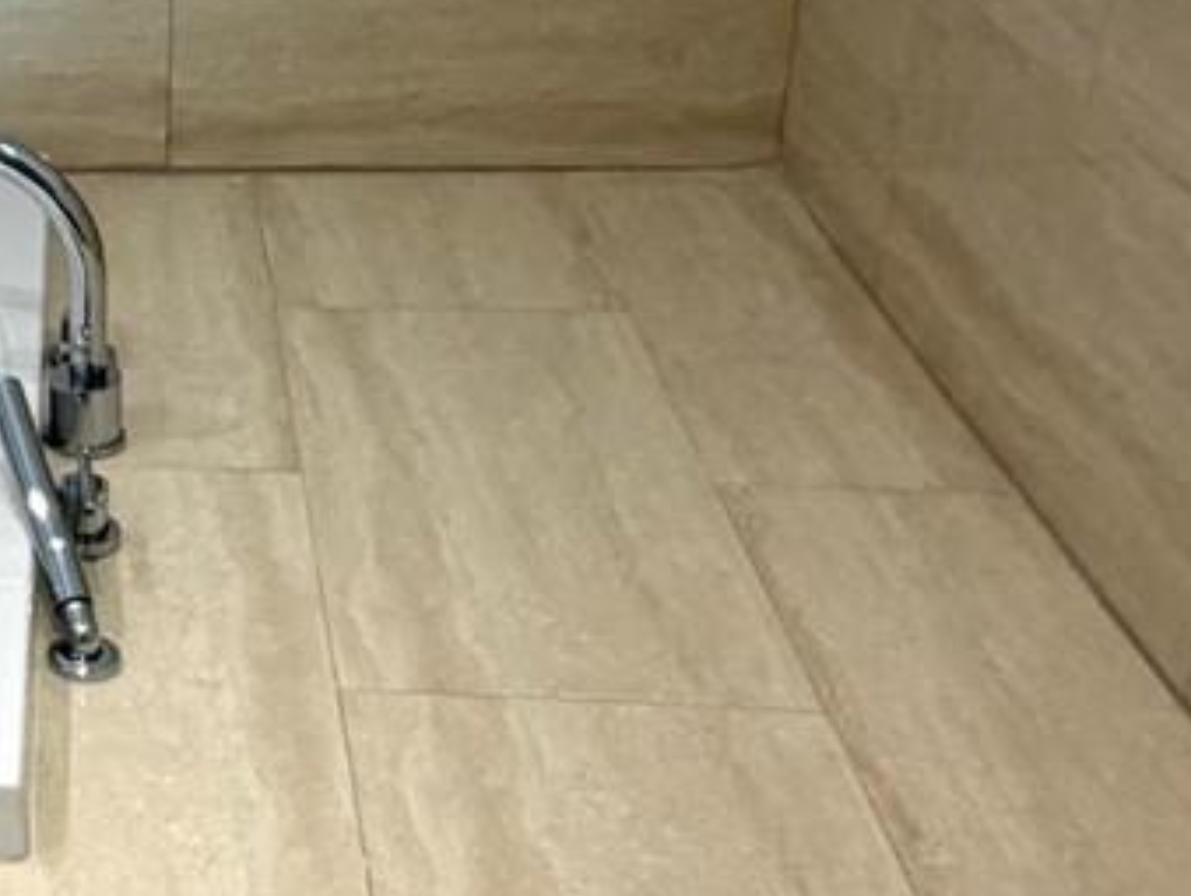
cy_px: 228
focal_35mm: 66
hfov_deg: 25.2
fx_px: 2273
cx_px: -369
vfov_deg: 22.1
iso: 160
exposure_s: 1/120
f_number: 2.2
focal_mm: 2.22
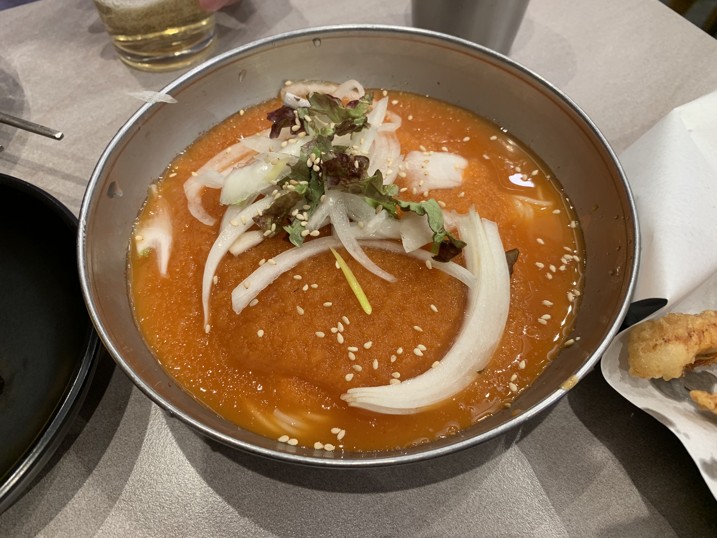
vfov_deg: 53.1
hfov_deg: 67.3
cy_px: 269
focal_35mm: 26
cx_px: 358
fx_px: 539
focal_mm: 4.25
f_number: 1.8
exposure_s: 1/60
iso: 80
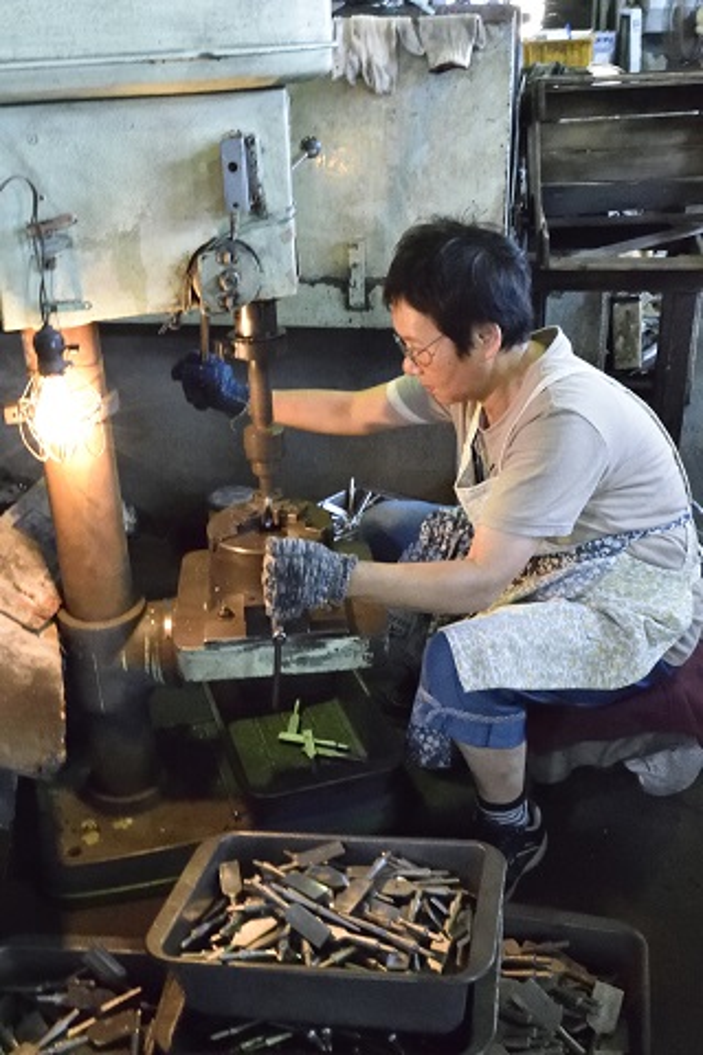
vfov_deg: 53.1
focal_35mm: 36
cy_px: 528
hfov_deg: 36.9
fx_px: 1054
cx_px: 352
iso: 12800
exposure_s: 1/25
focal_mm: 24
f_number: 16
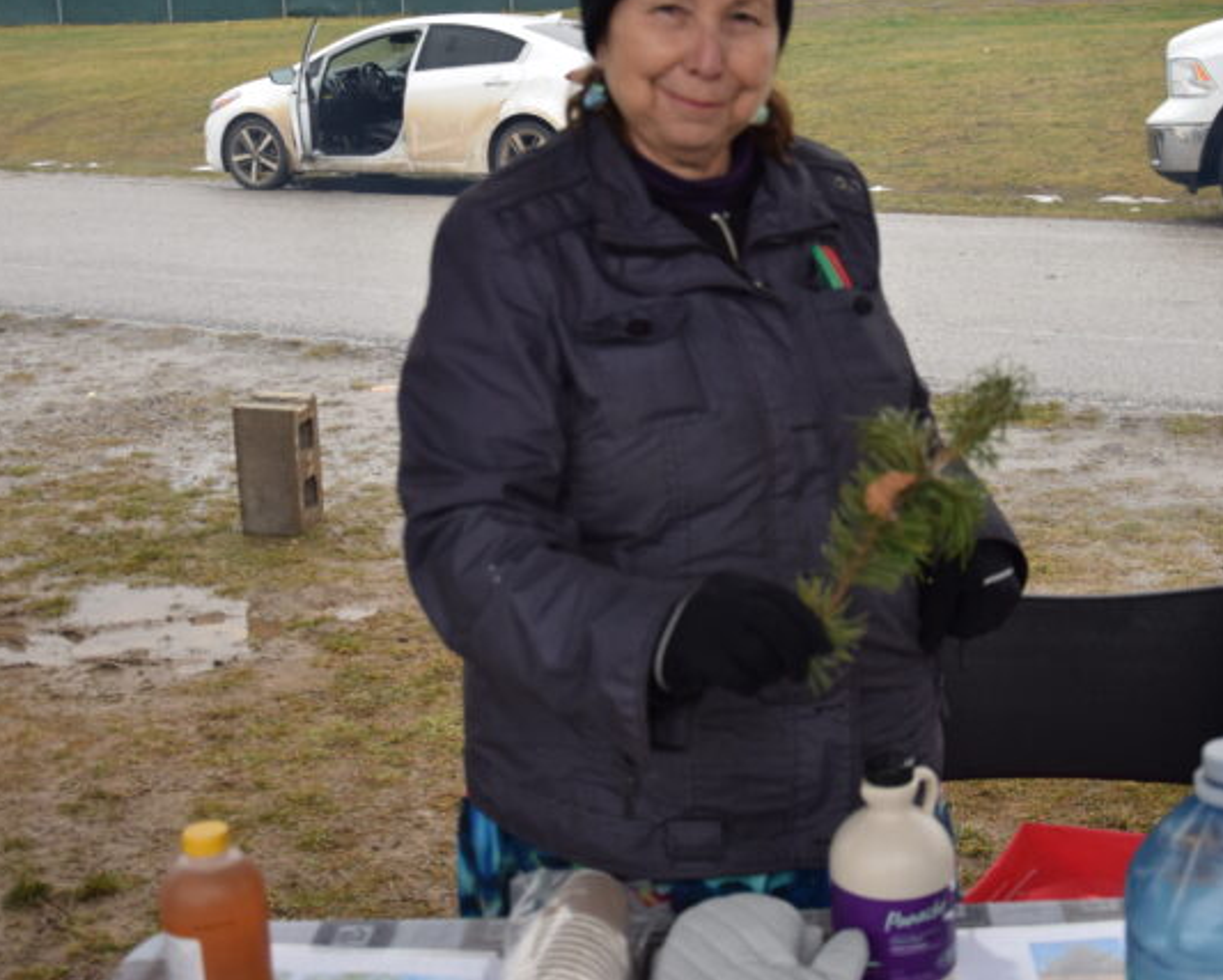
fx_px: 1835
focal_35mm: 51
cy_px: 429
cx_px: 684
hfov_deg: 36.8
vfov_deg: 29.9
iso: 125
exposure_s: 1/25
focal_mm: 25
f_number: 4
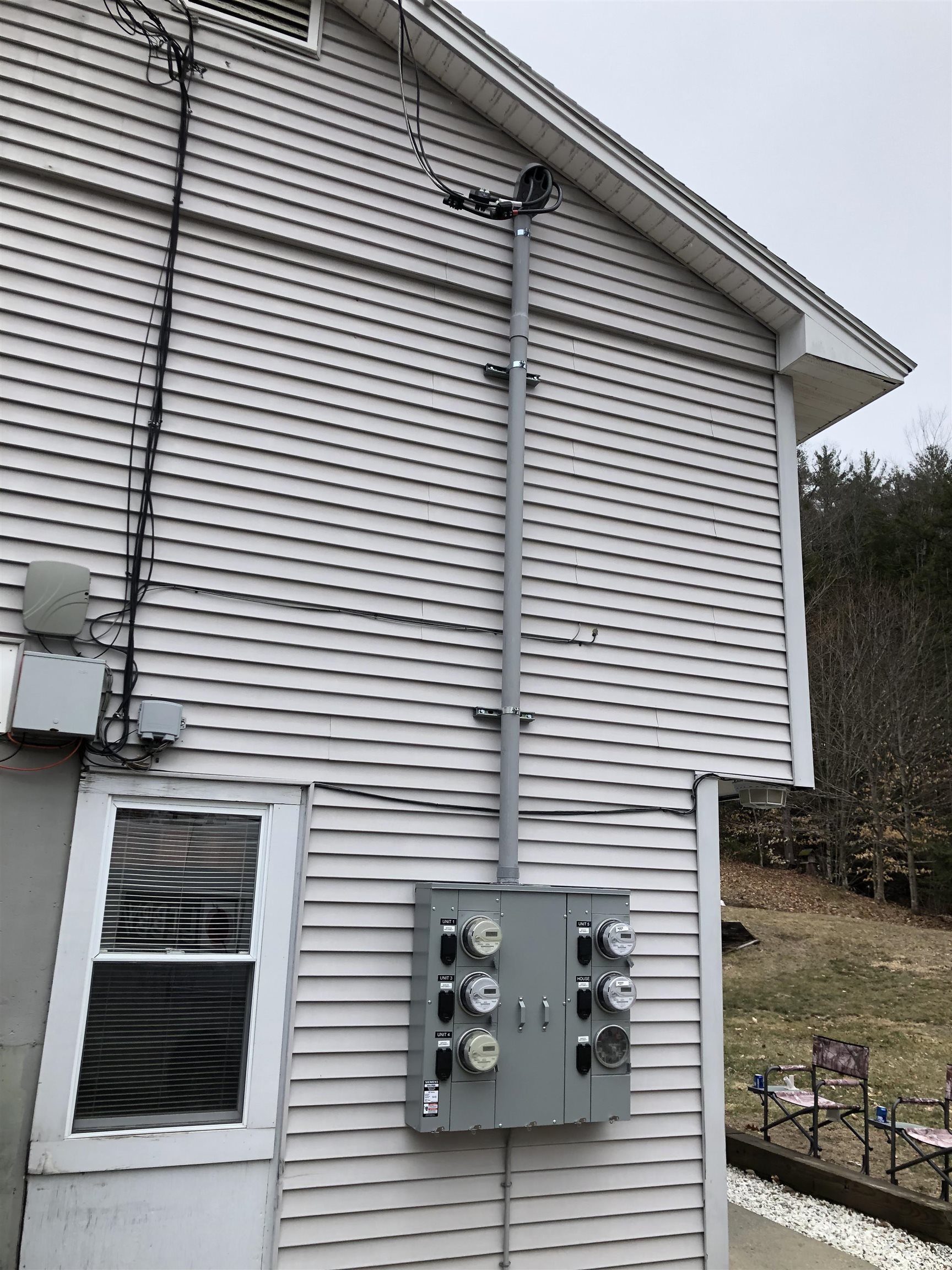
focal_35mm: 28
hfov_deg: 49.7
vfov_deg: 63.4
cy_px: 635
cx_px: 476
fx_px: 1027
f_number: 1.8
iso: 20
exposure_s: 1/1066
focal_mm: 3.99
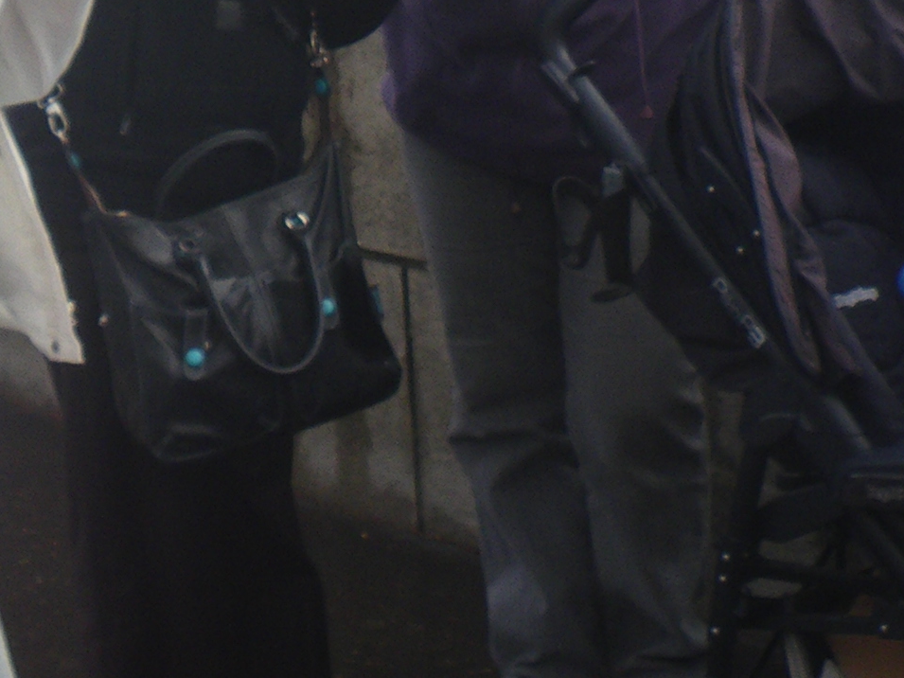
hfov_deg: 18.4
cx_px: 377
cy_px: -57
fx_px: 2794
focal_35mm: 107
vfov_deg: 13.6
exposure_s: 1/160
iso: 50
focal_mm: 5
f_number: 4.2
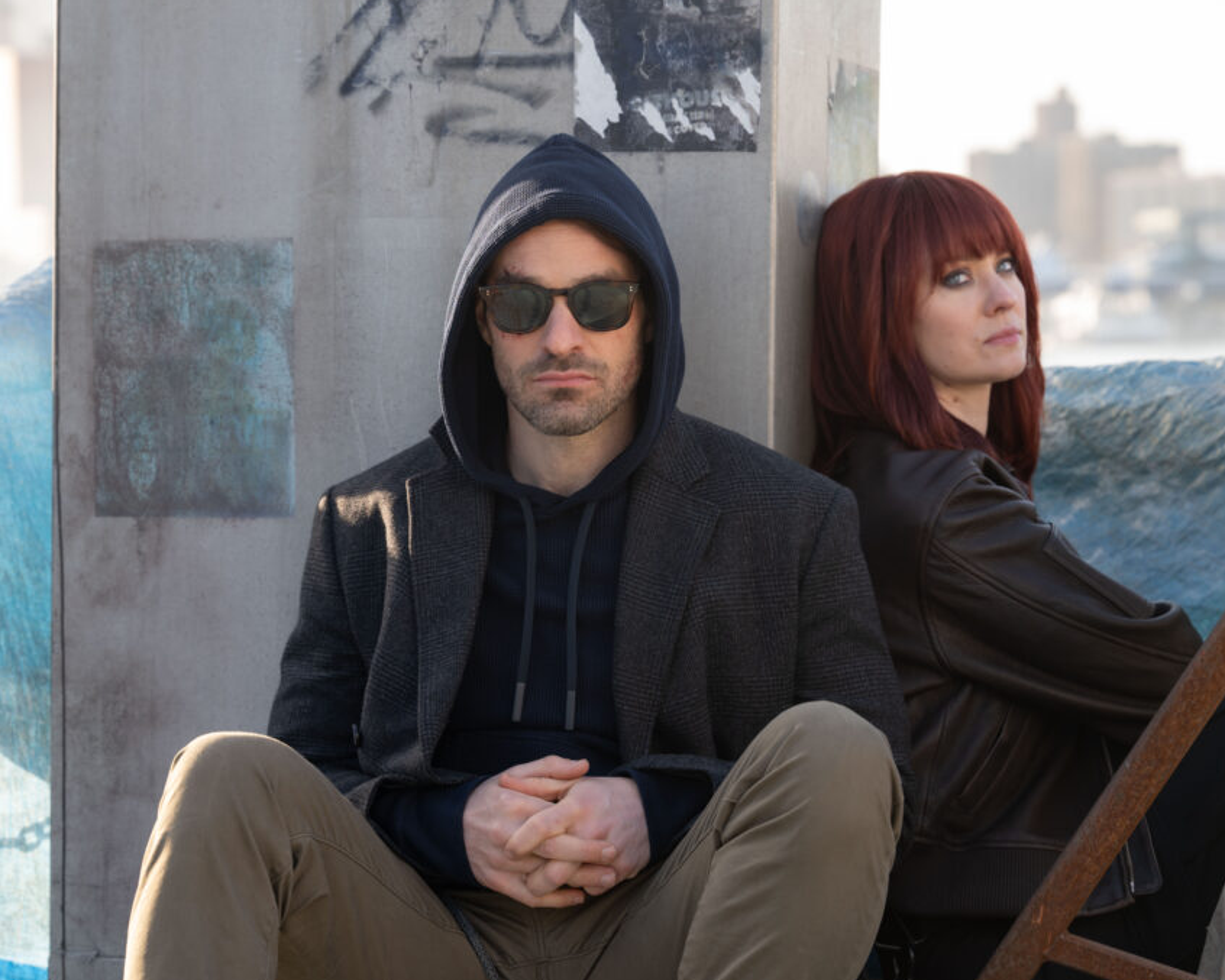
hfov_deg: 20.8
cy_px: 489
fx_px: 3336
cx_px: 568
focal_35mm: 92
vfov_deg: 16.7
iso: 125
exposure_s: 1/160
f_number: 4.5
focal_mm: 81
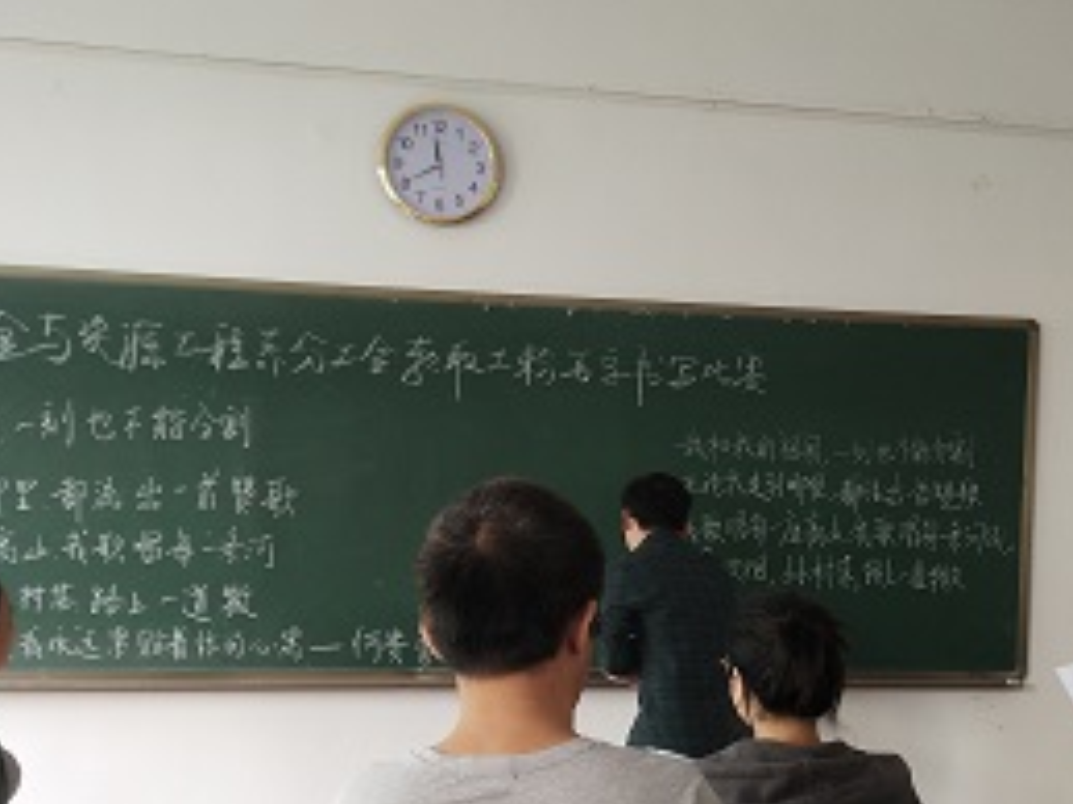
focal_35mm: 58
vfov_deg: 24.6
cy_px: 686
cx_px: 812
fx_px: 1797
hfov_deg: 32.6
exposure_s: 1/50
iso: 131
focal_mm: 3.95
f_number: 1.8
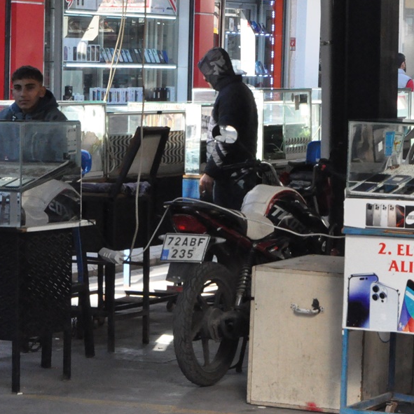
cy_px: 224
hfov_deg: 10.8
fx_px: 2192
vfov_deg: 10.8
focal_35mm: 162
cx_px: 213
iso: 3200
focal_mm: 55
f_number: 8
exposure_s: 1/200
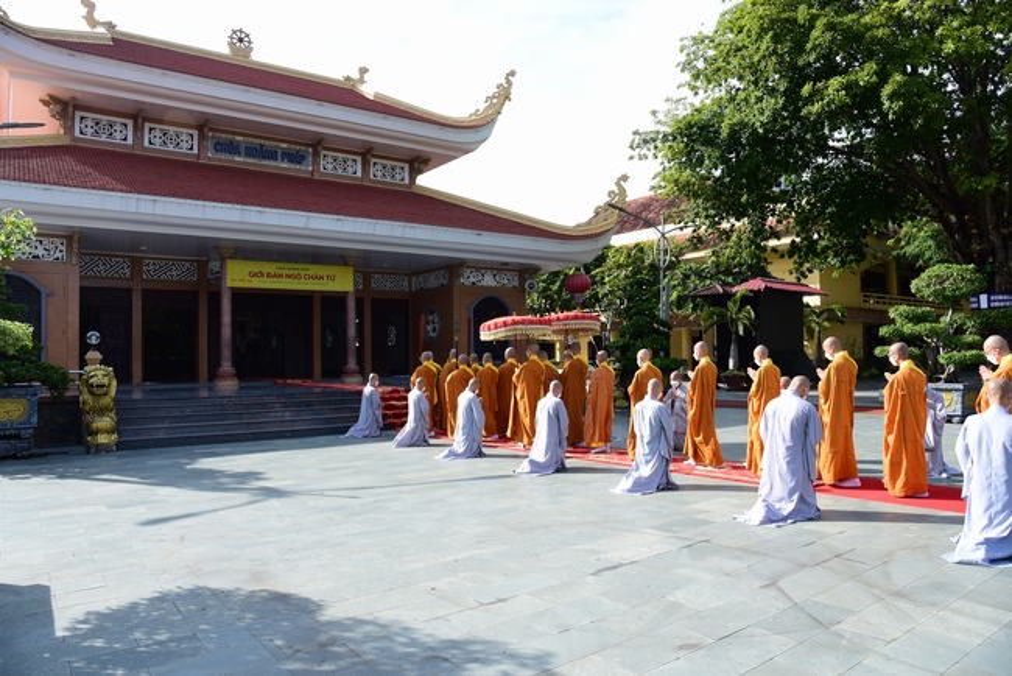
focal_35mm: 24
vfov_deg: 53.2
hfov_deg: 73.7
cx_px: 506
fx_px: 675
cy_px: 338
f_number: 9
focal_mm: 24
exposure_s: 1/80
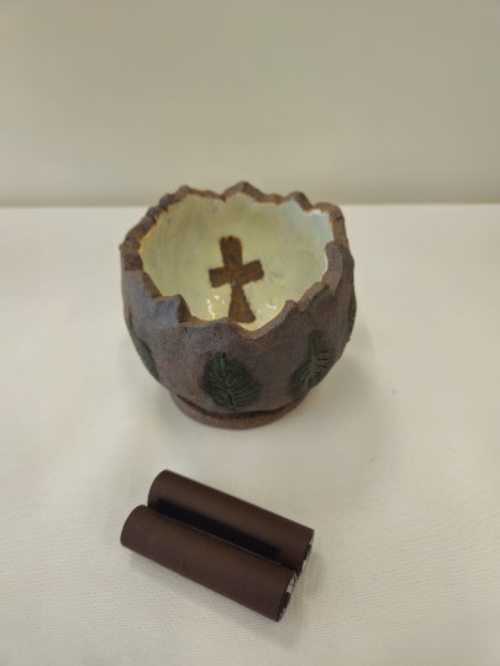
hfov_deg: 58.9
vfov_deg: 73.9
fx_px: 443
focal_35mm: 23
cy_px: 333
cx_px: 250
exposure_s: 1/50
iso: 32
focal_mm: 5.4
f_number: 1.8
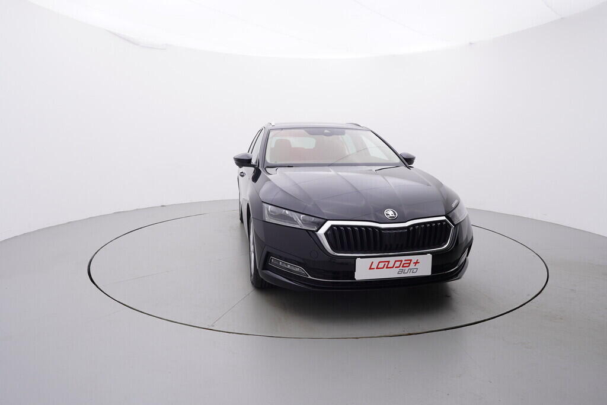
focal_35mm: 22
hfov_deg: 77.3
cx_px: 304
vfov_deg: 56.2
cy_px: 202
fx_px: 380
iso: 200
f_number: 5
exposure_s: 1/80
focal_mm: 15
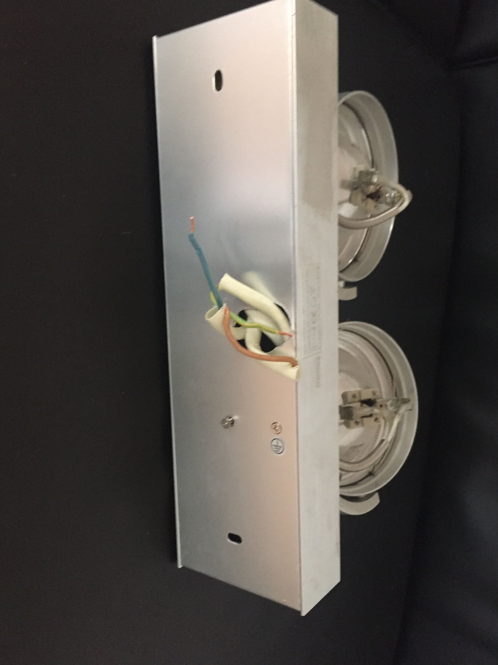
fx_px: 575
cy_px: 342
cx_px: 243
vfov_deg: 60.0
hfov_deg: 46.8
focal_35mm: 30
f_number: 2.2
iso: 320
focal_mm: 4.15
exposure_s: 1/17
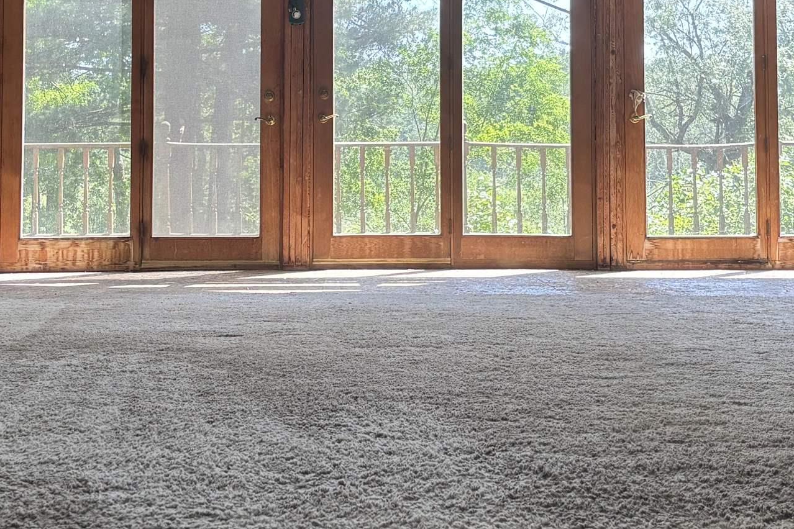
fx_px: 1433
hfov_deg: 30.9
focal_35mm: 65
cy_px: 104
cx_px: 317
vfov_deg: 20.7
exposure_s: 1/148
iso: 40
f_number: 1.6
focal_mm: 5.96
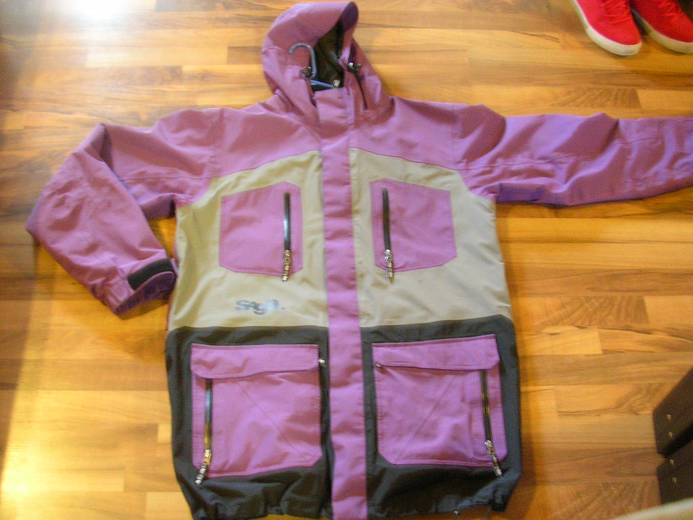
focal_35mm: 38
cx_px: 346
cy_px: 260
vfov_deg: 37.7
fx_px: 761
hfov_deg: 49.0
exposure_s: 1/2.5
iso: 200
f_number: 2.8
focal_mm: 5.8
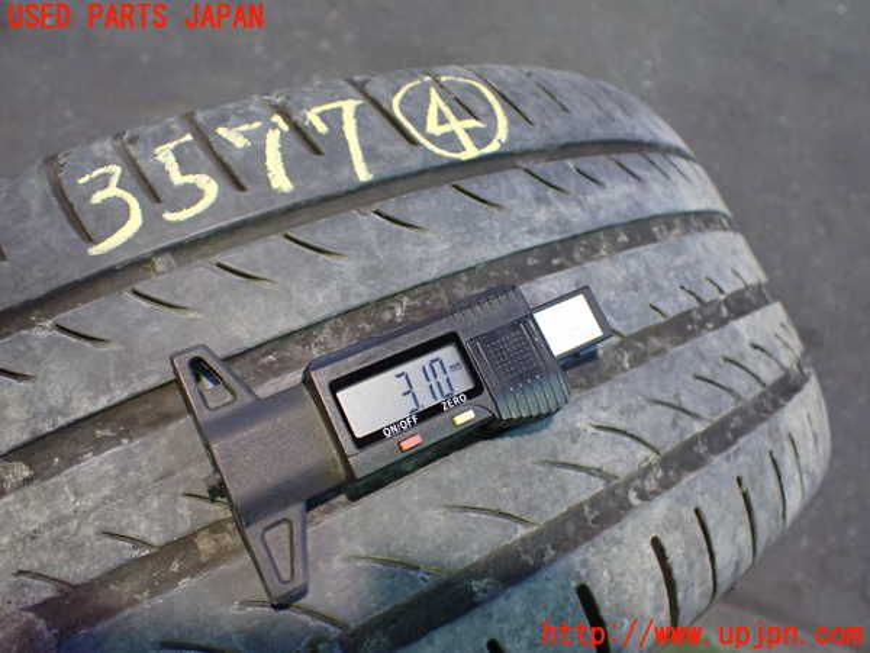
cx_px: 435
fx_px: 754
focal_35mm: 30
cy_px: 326
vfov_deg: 46.8
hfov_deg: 60.0
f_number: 2.3
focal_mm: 5.4
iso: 800
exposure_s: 1/60
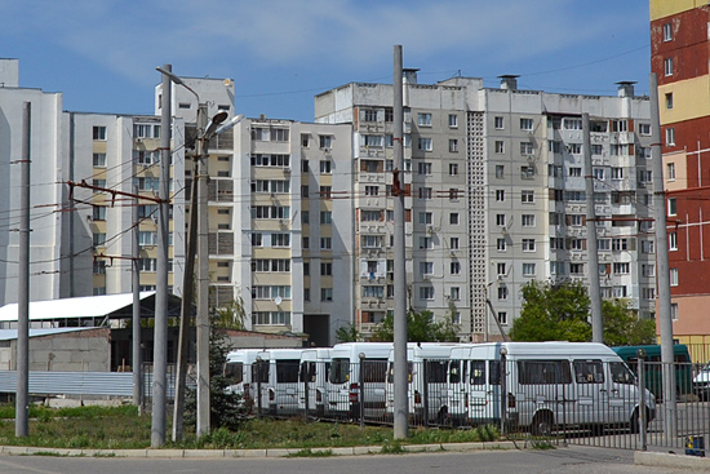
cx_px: 288
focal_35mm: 72
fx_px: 1420
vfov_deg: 18.9
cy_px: 172
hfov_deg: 28.0
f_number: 9
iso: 140
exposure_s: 1/640
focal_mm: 22
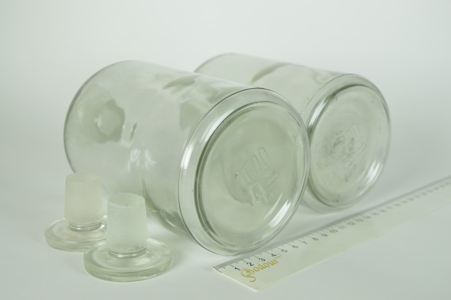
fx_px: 638
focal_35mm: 51
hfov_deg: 38.9
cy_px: 150
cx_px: 226
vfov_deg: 26.4
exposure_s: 1/160
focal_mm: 34
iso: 100
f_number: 6.3
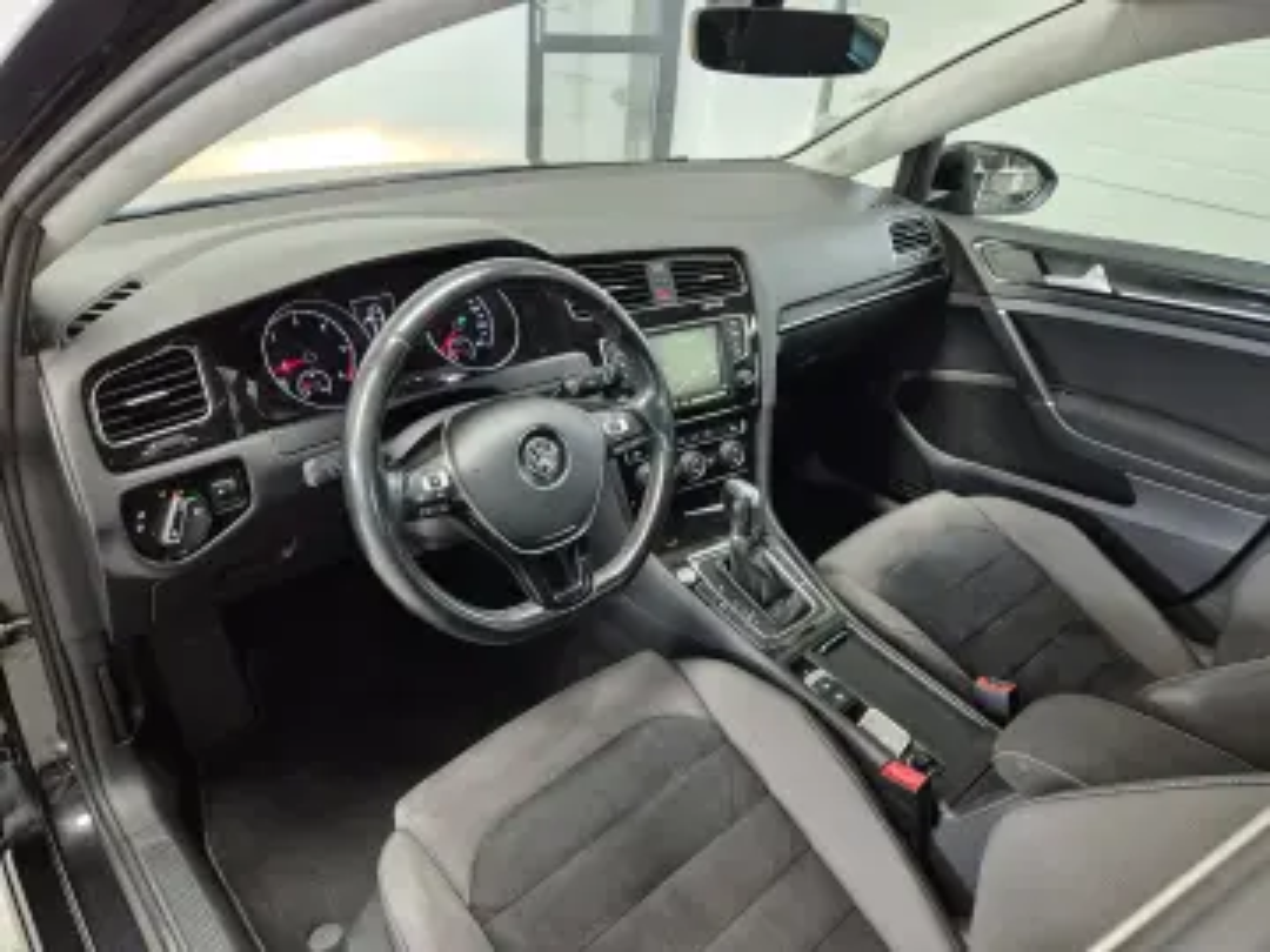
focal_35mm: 23
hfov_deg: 73.9
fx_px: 844
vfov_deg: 58.9
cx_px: 635
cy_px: 476
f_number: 1.8
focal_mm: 5.4
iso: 800
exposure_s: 1/100
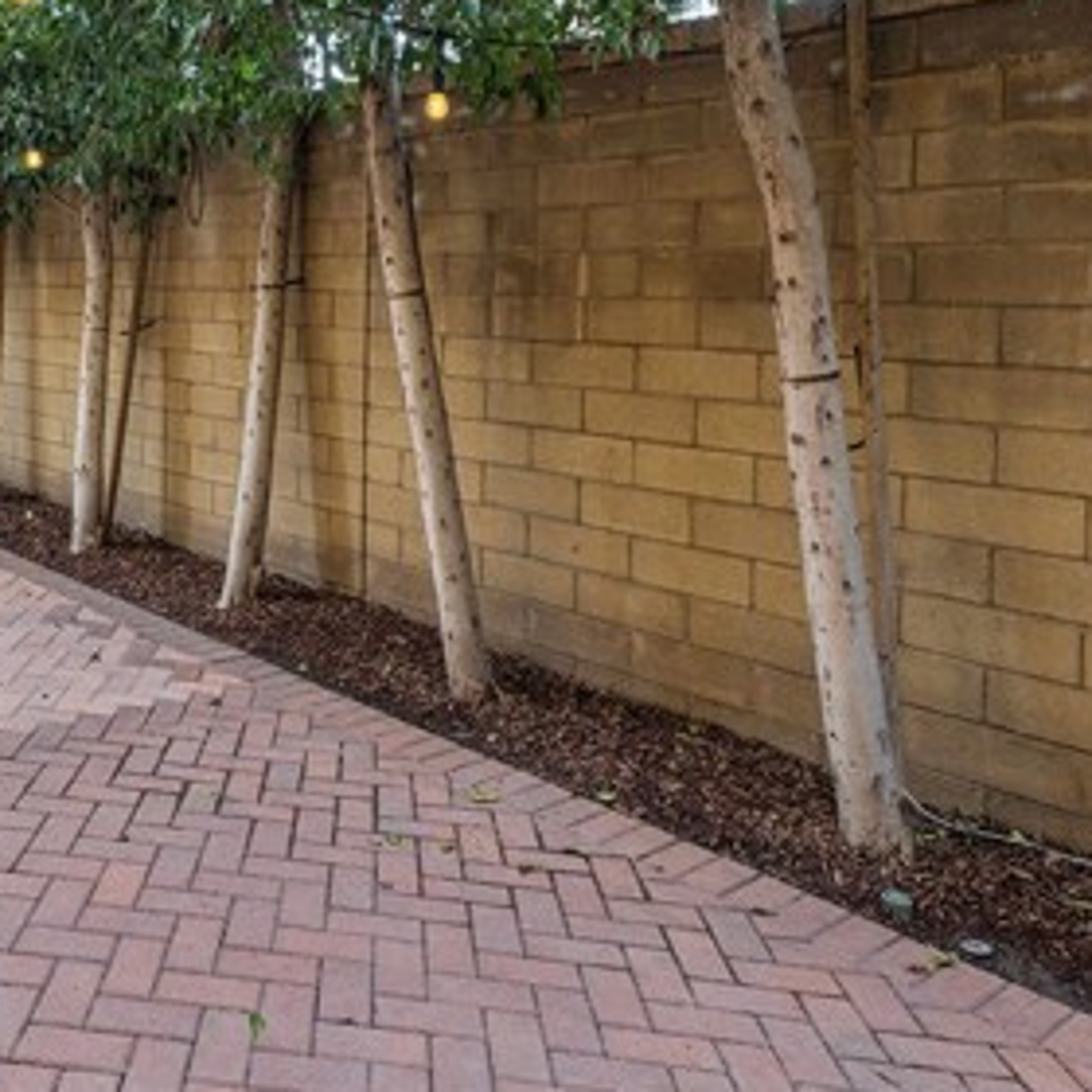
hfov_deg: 49.0
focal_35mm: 31
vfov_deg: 50.5
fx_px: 1106
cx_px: 195
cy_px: 283
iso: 200
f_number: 9
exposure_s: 1/3.33
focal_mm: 16
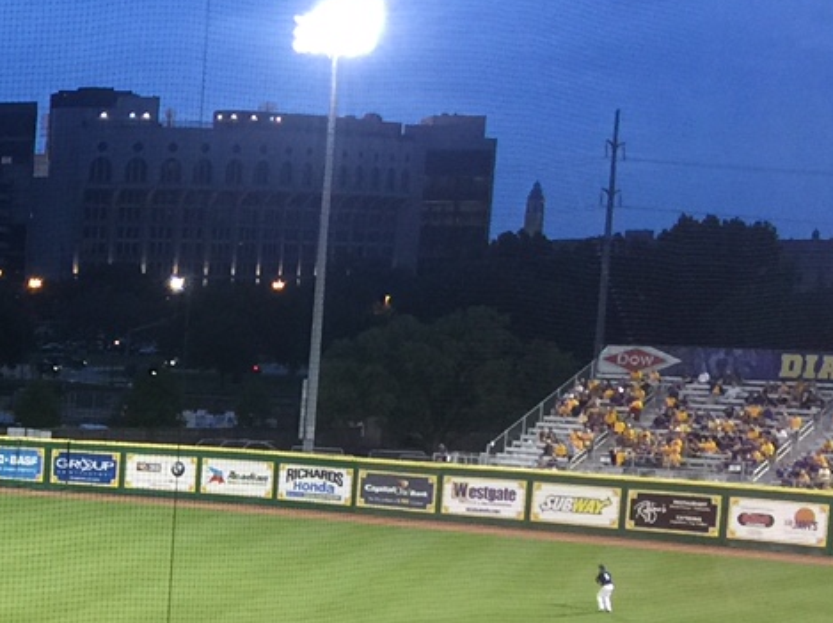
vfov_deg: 14.2
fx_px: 2429
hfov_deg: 17.3
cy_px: 721
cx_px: -469
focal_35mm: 101
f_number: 2.2
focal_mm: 4.15
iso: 32
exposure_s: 1/15
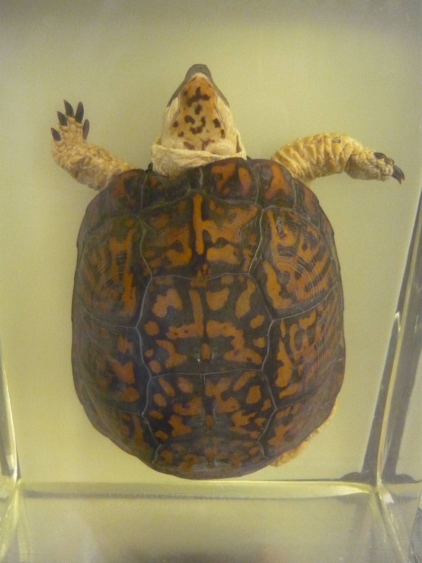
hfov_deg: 42.9
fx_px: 536
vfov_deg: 55.4
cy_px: 282
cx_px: 211
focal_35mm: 33
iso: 800
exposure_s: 1/15
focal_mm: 5.5
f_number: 2.8
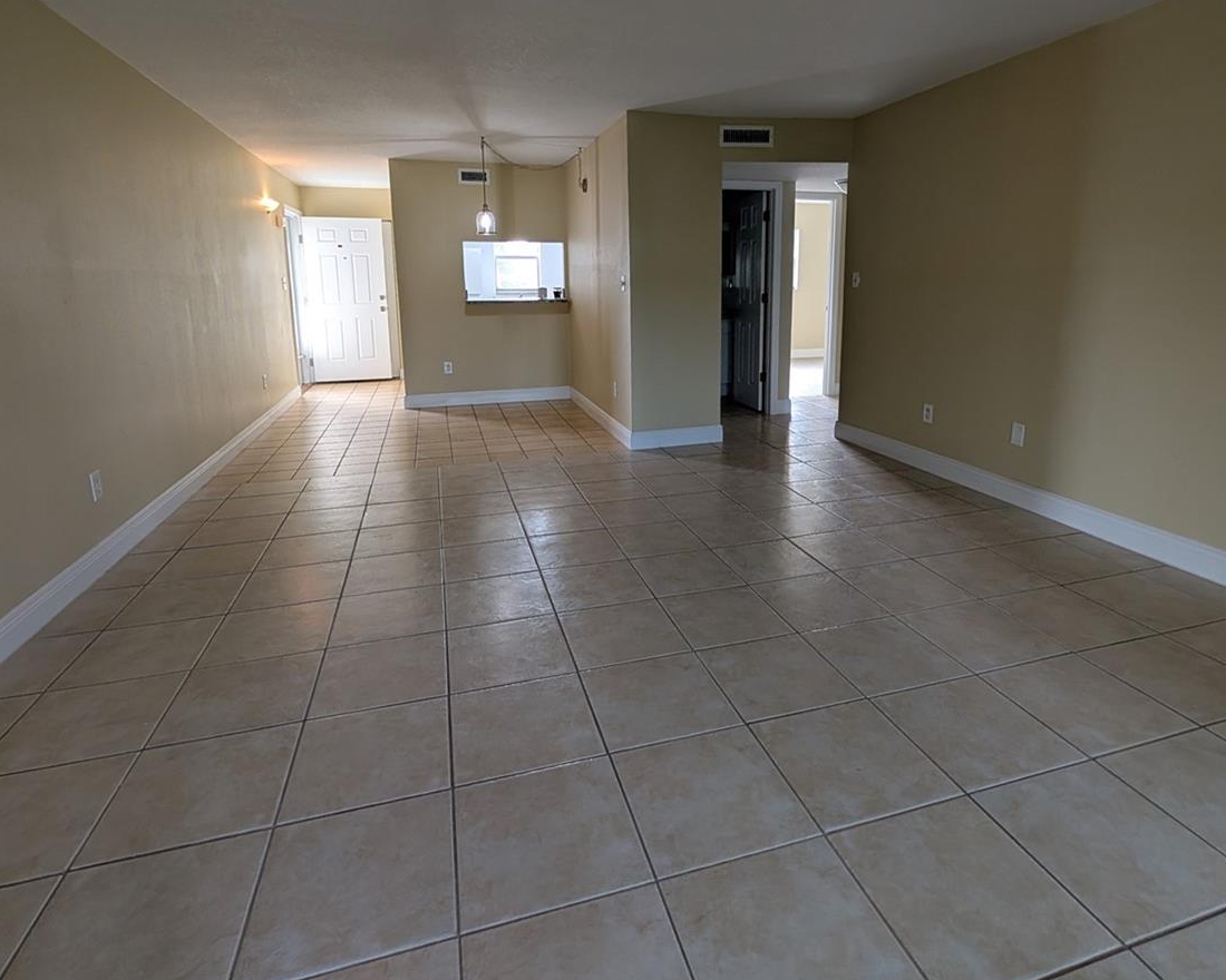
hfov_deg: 89.6
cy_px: 393
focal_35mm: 17
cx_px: 642
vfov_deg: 76.1
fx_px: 617
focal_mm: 2.02
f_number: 1.7
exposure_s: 1/60
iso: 66
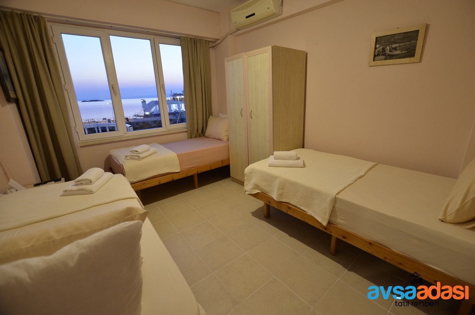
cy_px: 158
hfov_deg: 100.5
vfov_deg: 77.1
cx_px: 238
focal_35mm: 15
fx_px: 197
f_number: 3.5
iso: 800
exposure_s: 1/30
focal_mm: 10
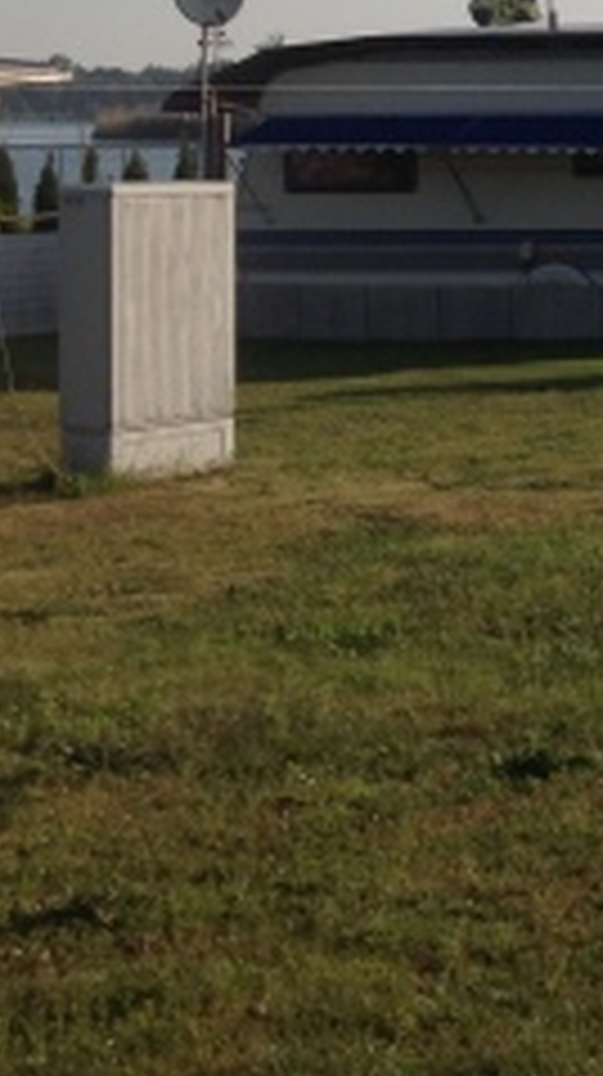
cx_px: 1197
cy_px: 126
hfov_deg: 10.8
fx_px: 2907
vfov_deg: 20.6
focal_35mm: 102
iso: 50
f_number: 2.4
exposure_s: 1/2326
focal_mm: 4.28
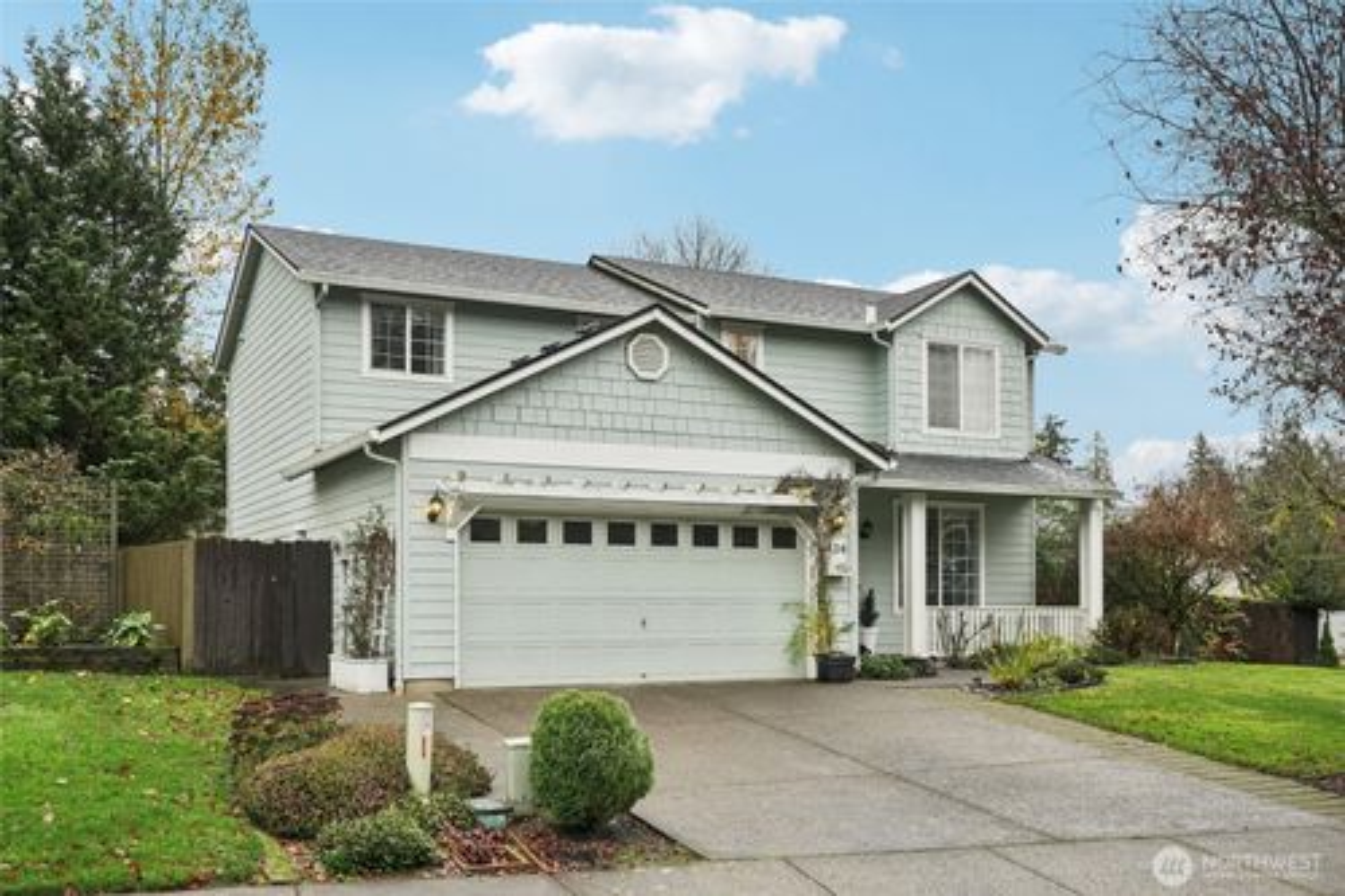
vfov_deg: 37.8
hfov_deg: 54.5
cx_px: 672
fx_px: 1307
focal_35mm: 35
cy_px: 448
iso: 400
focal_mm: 35
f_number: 8
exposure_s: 1/100
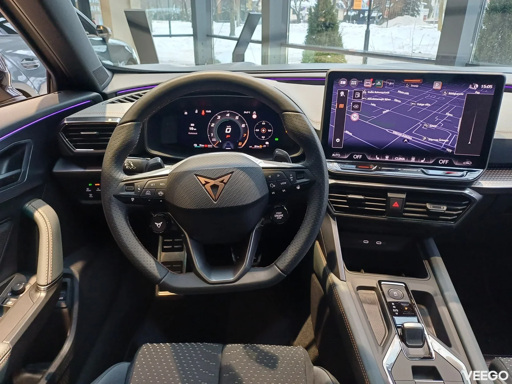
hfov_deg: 69.4
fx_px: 370
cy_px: 192
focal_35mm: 25
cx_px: 256
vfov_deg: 54.9
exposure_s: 1/33.3
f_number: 1.8
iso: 320
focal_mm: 4.65
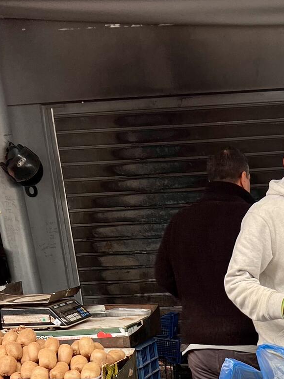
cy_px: 485
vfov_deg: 24.7
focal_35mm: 69
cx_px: 366
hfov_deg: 19.7
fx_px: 755
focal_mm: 5.7
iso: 50
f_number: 1.5
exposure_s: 1/344
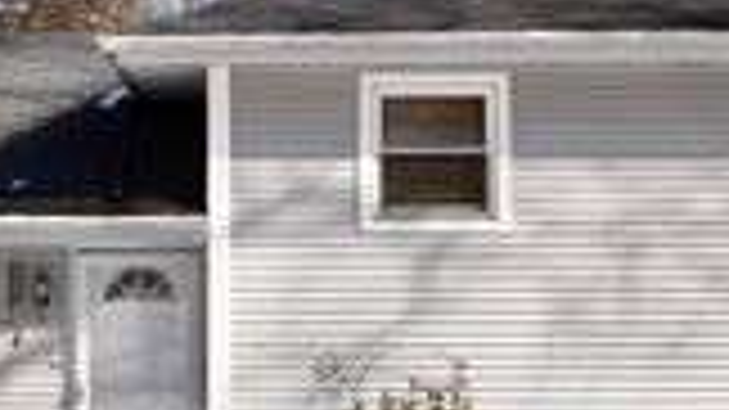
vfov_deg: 12.5
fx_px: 1874
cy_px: 205
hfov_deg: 21.8
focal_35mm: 97
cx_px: 166
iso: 100
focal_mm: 20
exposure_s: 1/250
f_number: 9
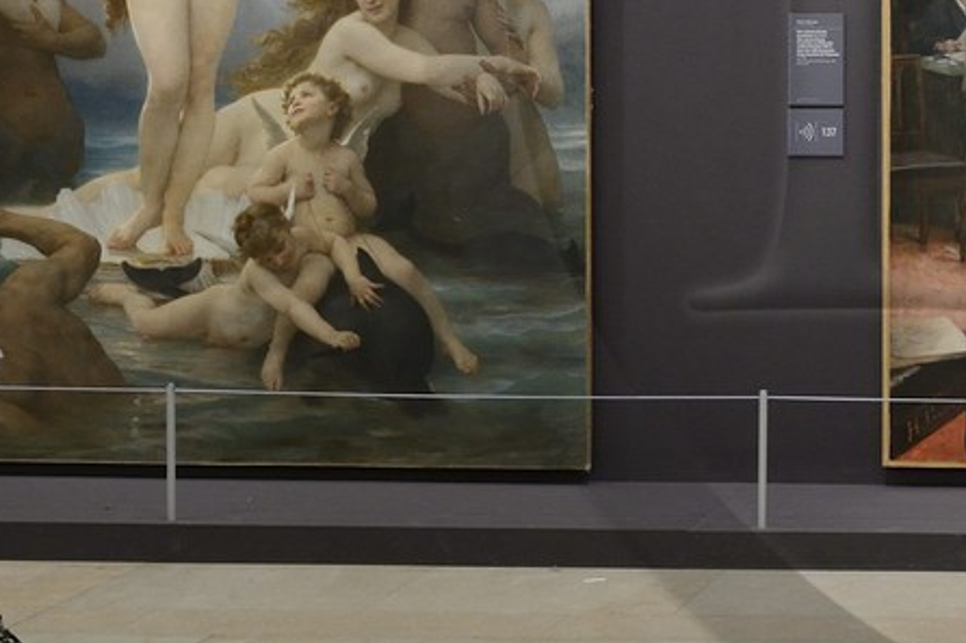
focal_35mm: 104
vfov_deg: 12.9
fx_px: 2789
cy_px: -43
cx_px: 1302
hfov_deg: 18.2
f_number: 6.3
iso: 2000
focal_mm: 29
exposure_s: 1/25
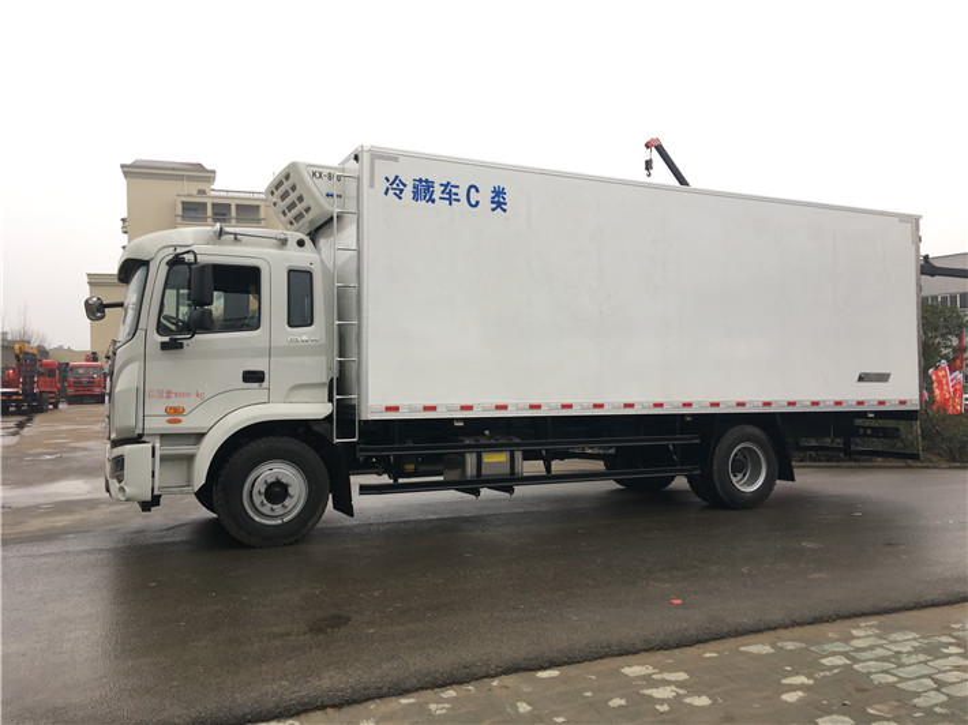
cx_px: 484
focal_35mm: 29
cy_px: 362
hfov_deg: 61.7
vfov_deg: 48.2
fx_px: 811
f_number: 2.2
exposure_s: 1/50
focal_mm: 4.15
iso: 25
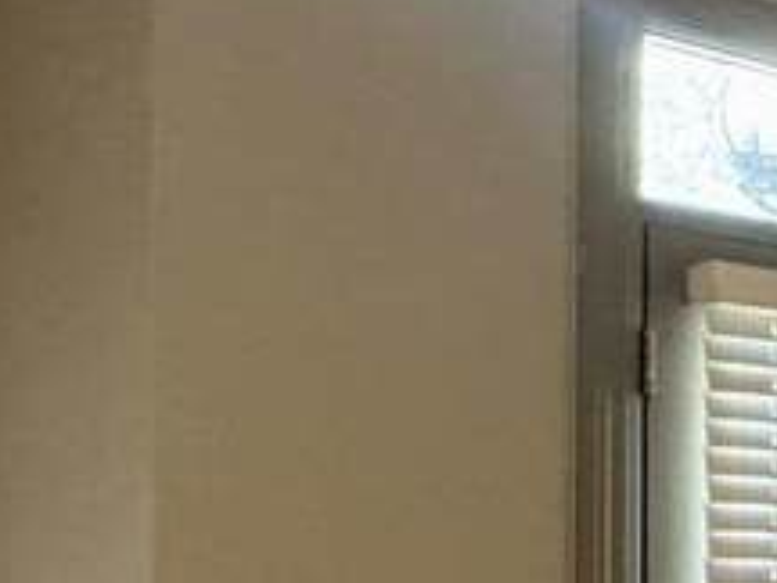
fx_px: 1863
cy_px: 648
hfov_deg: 14.0
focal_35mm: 83
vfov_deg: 17.2
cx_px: 1968
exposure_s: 1/60
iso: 400
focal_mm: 2.22
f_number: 2.2
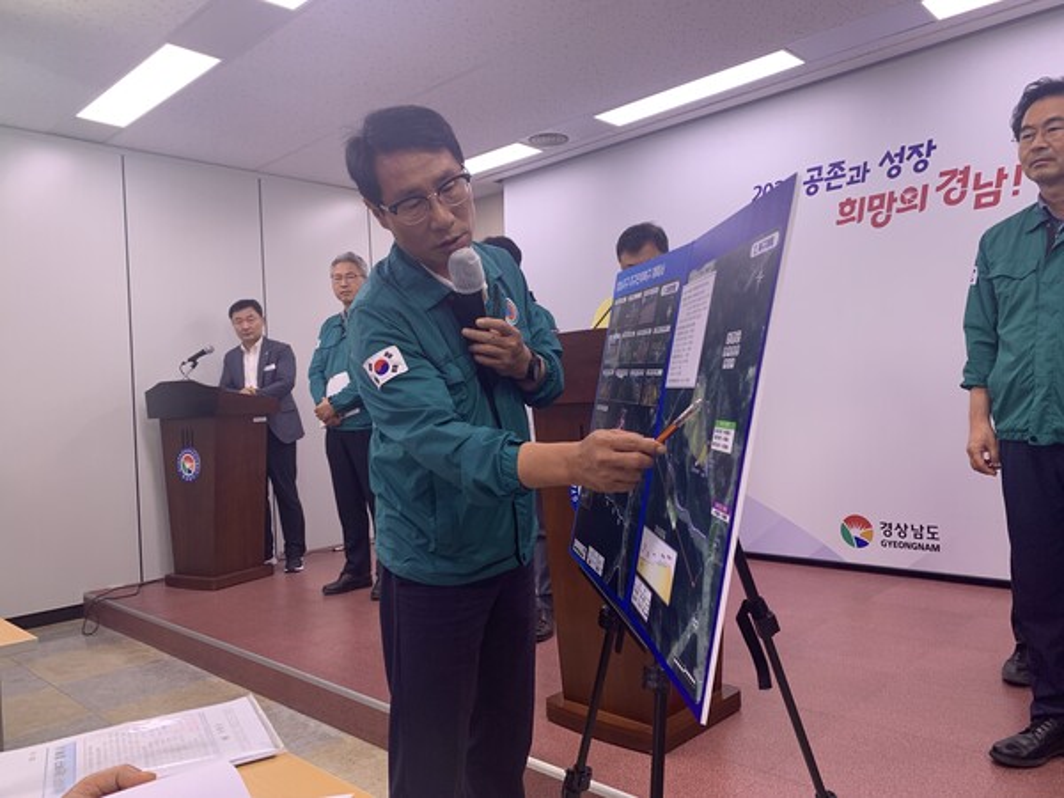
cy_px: 399
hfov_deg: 67.3
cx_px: 532
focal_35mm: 26
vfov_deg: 53.1
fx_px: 799
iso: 100
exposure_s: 1/111
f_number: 1.8
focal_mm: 4.25
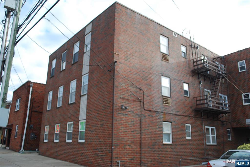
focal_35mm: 30
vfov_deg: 43.7
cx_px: 125
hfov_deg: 61.9
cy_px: 84
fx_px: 209
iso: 100
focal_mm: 20
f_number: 5.6
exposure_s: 1/125
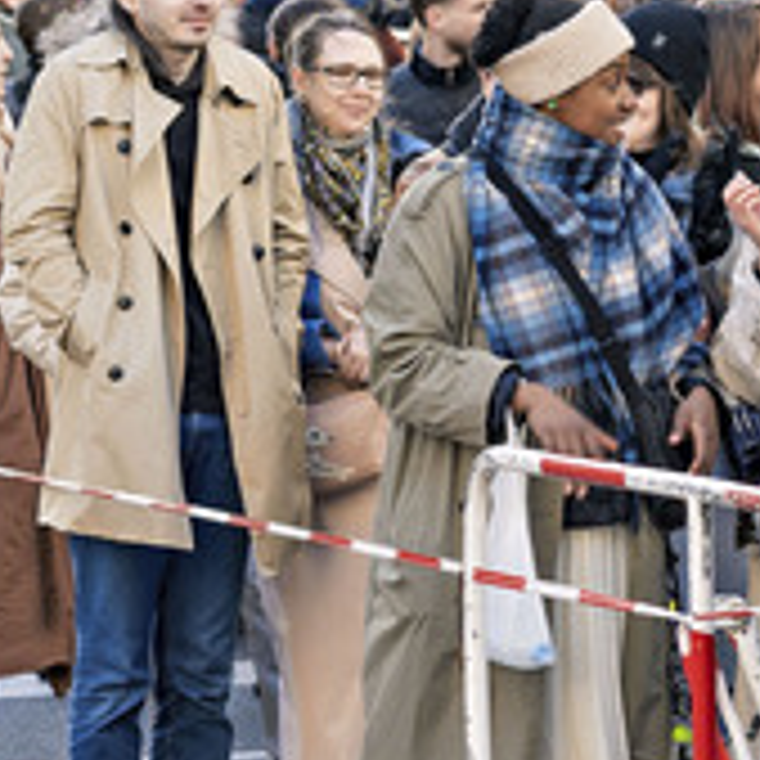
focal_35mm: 288
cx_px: 587
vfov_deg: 6.1
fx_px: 7154
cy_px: 405
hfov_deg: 6.1
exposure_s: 1/125
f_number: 4
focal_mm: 85
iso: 160
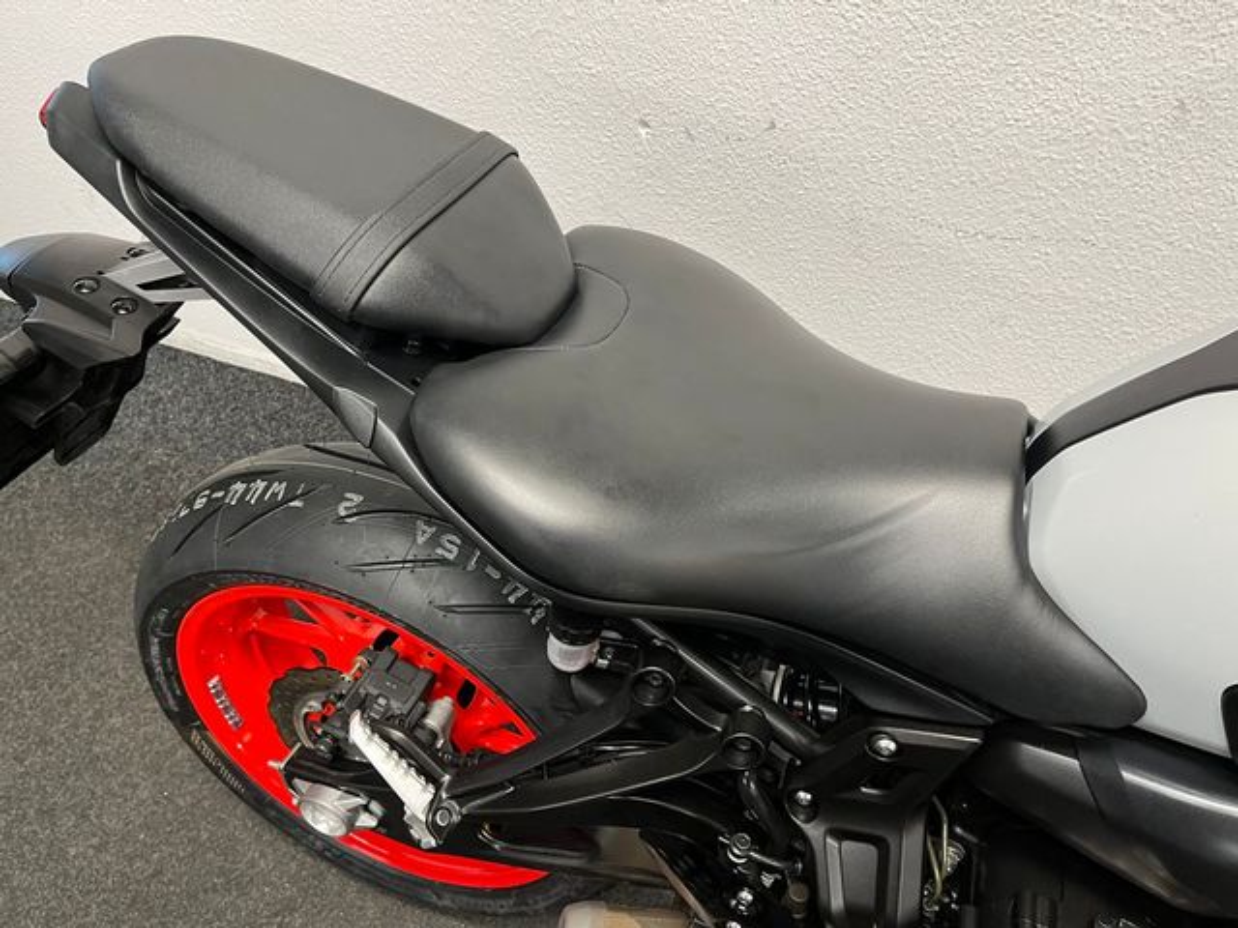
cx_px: 619
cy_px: 464
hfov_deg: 67.3
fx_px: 930
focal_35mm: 26
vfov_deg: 53.1
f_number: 1.6
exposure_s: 1/50
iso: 160
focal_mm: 5.1
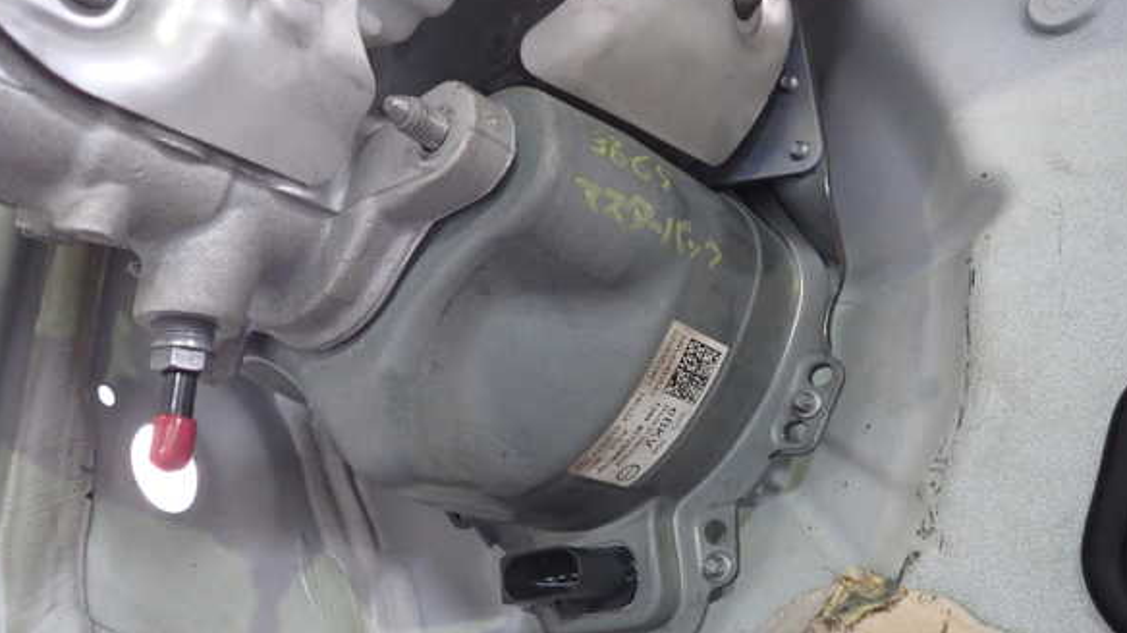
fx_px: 836
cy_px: 344
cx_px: 560
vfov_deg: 41.4
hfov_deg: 67.9
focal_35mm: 28
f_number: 2
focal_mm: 4.5
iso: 500
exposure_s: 1/30
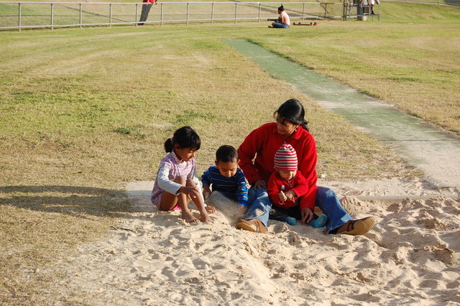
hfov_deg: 24.6
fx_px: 1054
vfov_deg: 16.5
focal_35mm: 82
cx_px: 230
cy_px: 153
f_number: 9
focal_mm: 55
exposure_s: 1/320
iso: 200
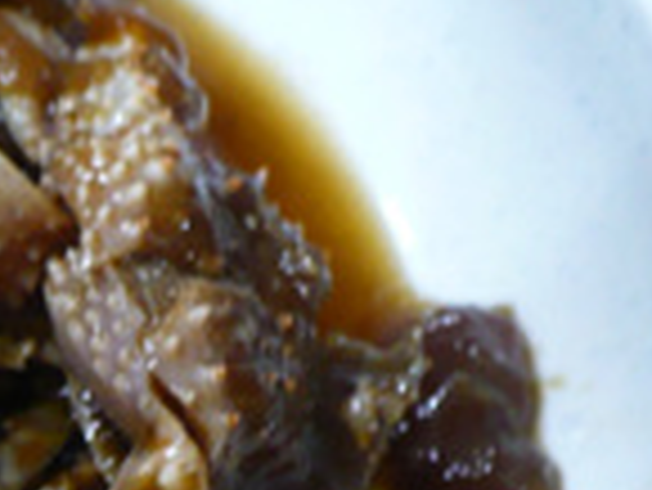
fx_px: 2507
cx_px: -313
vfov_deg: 11.1
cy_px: 427
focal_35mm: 133
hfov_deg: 13.9
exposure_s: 1/8
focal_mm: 6.1
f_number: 2.8
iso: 200
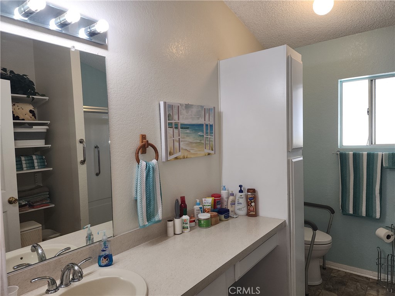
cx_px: 198
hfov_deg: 73.9
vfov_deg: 58.9
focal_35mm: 23
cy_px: 148
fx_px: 262
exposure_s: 1/60
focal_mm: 6.4
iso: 40
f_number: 1.8
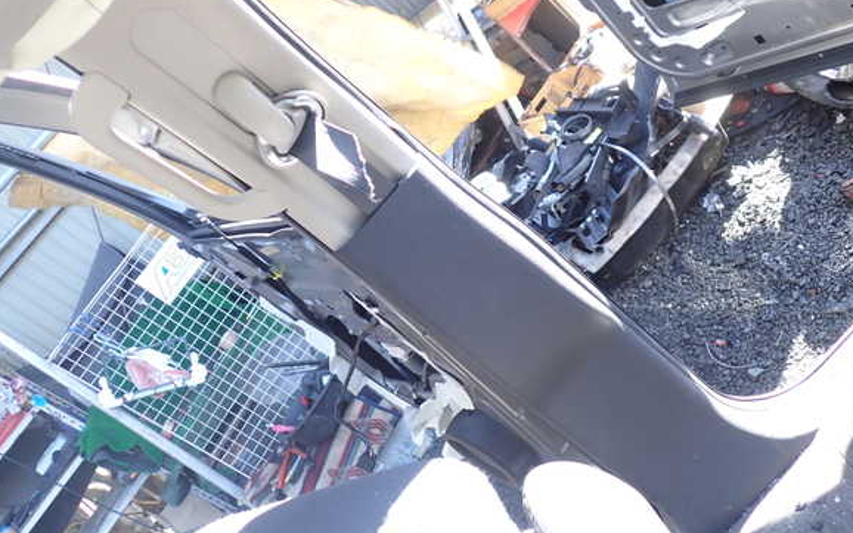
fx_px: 767
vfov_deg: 38.3
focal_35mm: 33
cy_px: 242
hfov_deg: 58.1
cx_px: 440
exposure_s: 1/60
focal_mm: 5.4
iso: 125
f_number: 2.3
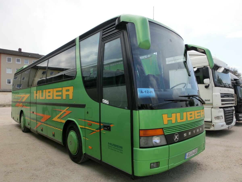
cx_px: 121
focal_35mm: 24
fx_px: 168
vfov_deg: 56.8
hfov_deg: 71.6
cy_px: 91
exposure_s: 1/800
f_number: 3
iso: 80
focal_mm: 4.24
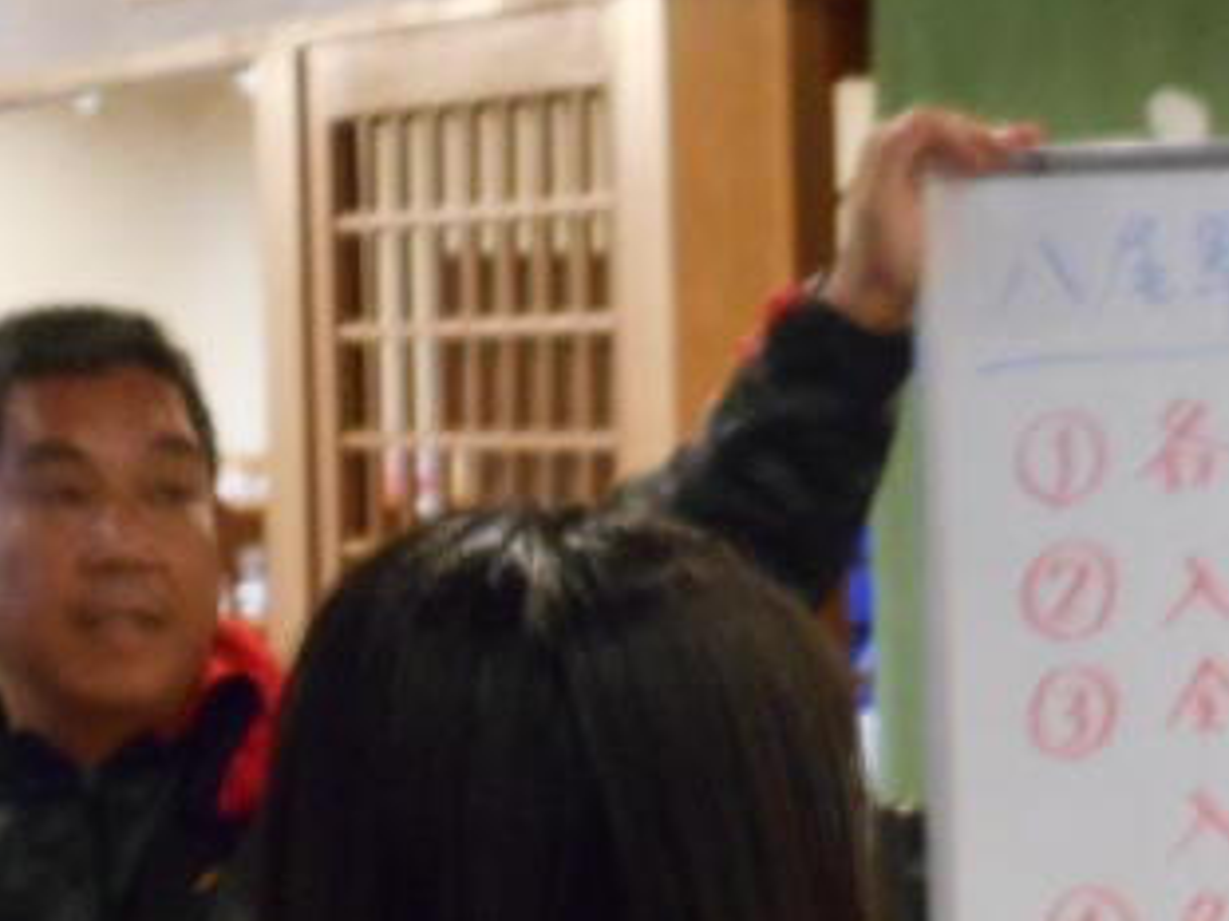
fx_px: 7240
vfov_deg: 7.3
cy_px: 557
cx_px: 1166
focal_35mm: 204
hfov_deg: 9.6
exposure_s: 1/10
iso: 800
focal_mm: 17.6
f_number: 5.5
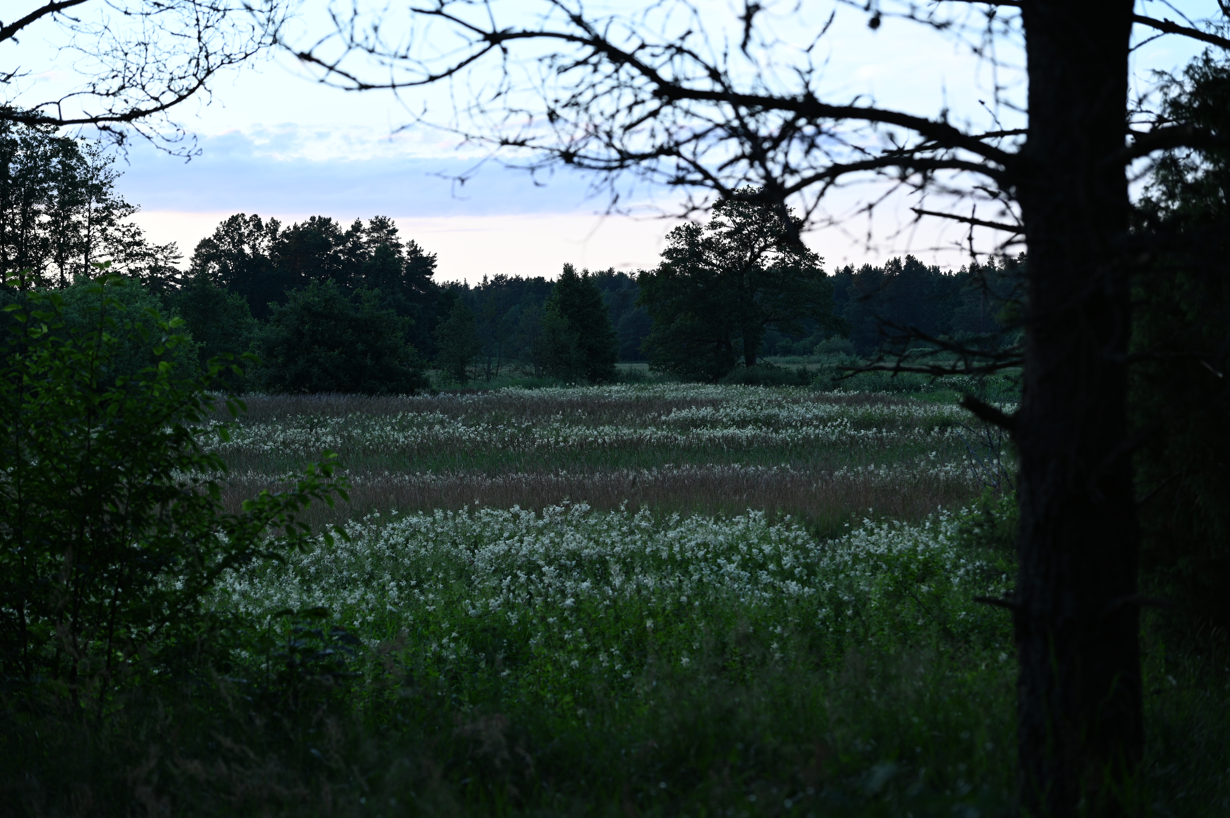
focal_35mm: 76
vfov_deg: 17.9
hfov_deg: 26.7
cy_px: 409
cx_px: 615
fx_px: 2595
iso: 125
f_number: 4
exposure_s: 1/100
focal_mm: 76
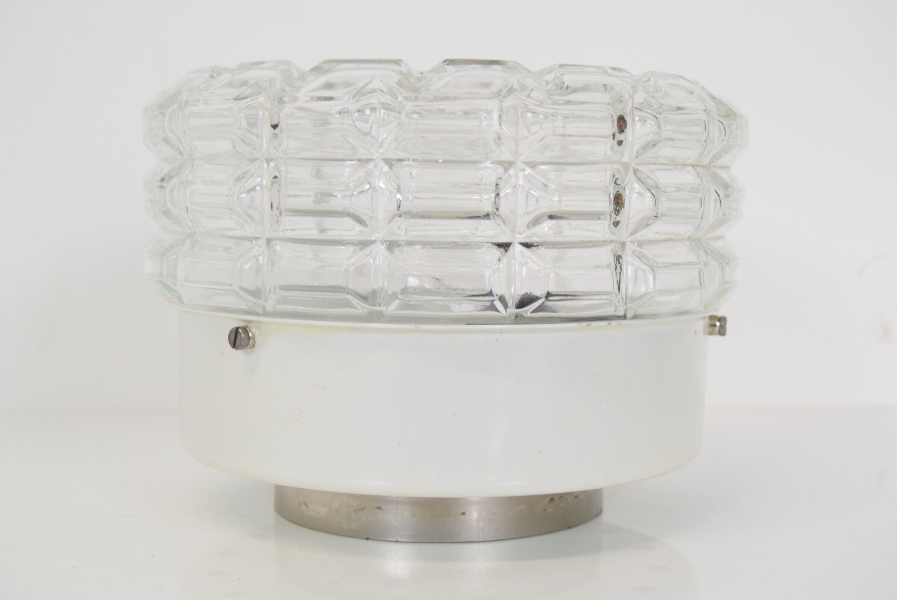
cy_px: 300
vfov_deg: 23.8
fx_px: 1421
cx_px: 448
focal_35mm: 57
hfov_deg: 35.0
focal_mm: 38
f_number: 7.1
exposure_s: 1/200
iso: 1600
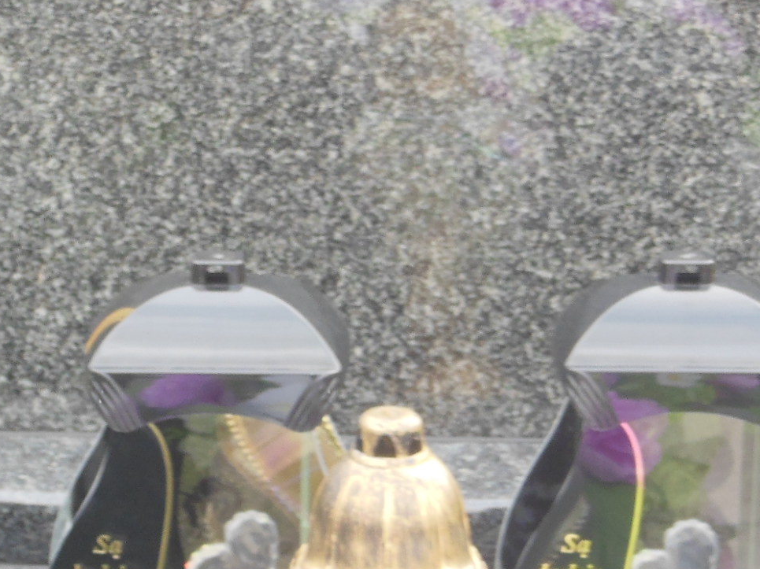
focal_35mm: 179
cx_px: 432
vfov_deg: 8.3
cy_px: 51
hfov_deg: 11.0
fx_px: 3929
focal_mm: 13.6
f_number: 4.4
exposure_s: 1/60
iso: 200
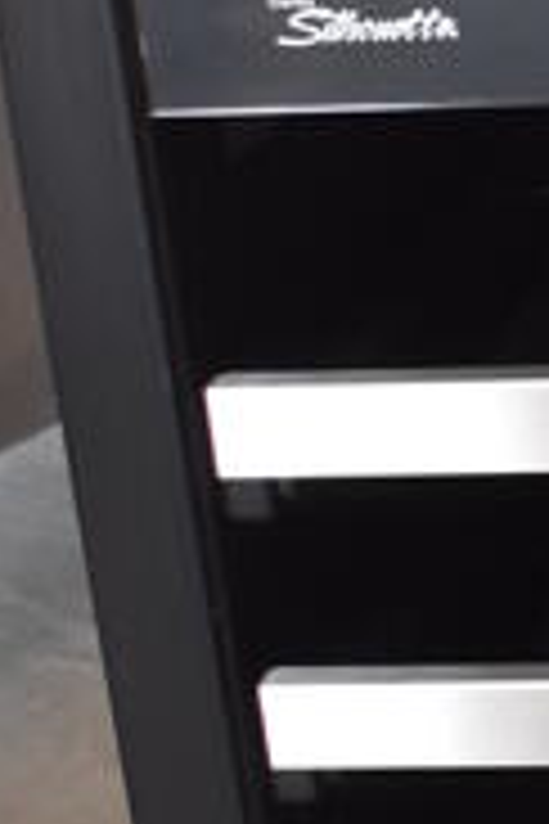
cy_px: 34
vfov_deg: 15.0
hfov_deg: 9.2
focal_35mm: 135
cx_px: 1256
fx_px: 3088
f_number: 3.5
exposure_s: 1/125
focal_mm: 18
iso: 1100
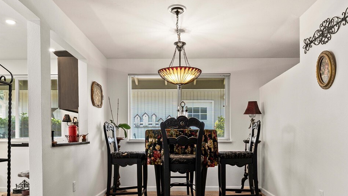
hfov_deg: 67.9
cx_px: 182
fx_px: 258
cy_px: 133
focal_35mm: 28
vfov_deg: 40.9
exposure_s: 1/30
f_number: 6.7
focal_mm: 15
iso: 1250
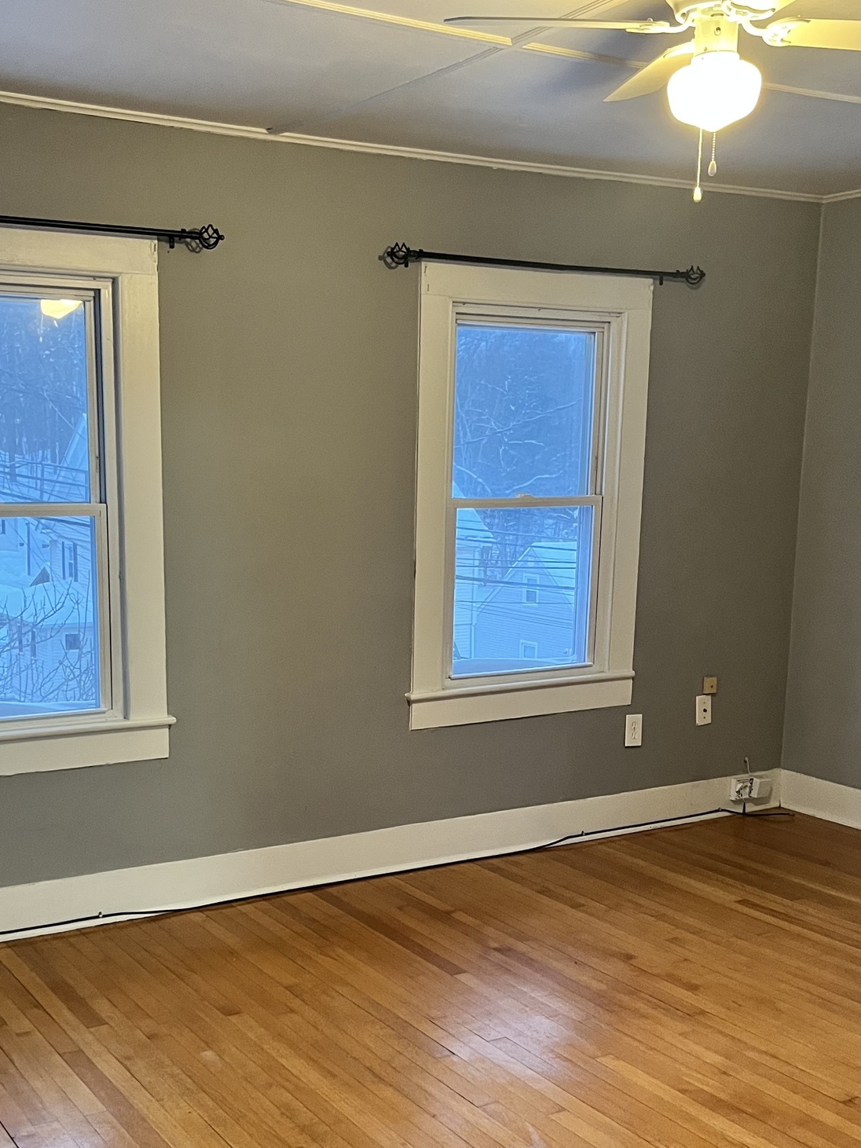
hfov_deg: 35.0
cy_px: 716
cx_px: 324
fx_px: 1360
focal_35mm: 41
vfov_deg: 45.4
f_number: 1.6
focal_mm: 5.1
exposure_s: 1/60
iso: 400
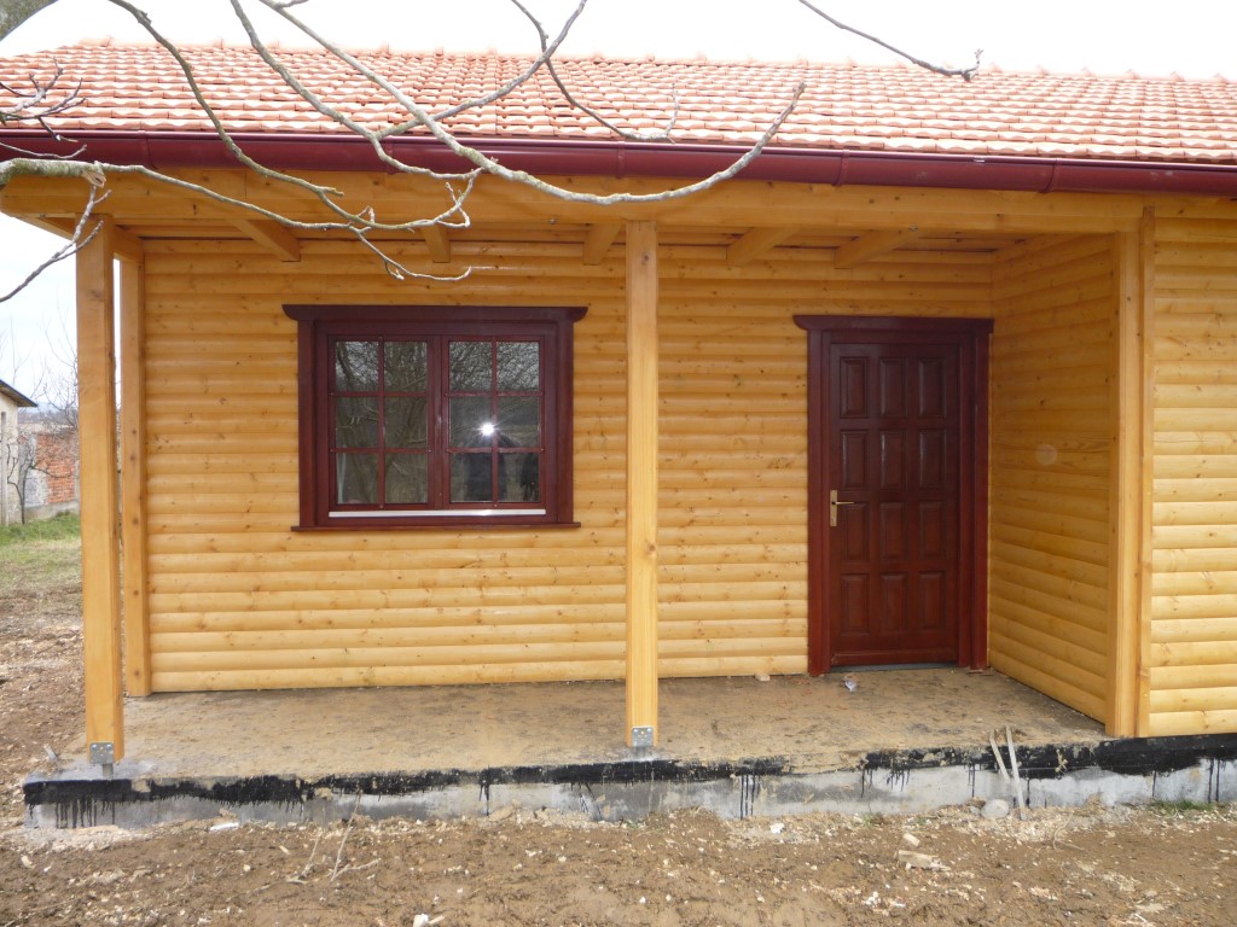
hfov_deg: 60.0
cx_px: 618
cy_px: 464
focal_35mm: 30
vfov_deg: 46.8
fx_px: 1072
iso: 100
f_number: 3.3
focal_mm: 5.2
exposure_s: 1/80
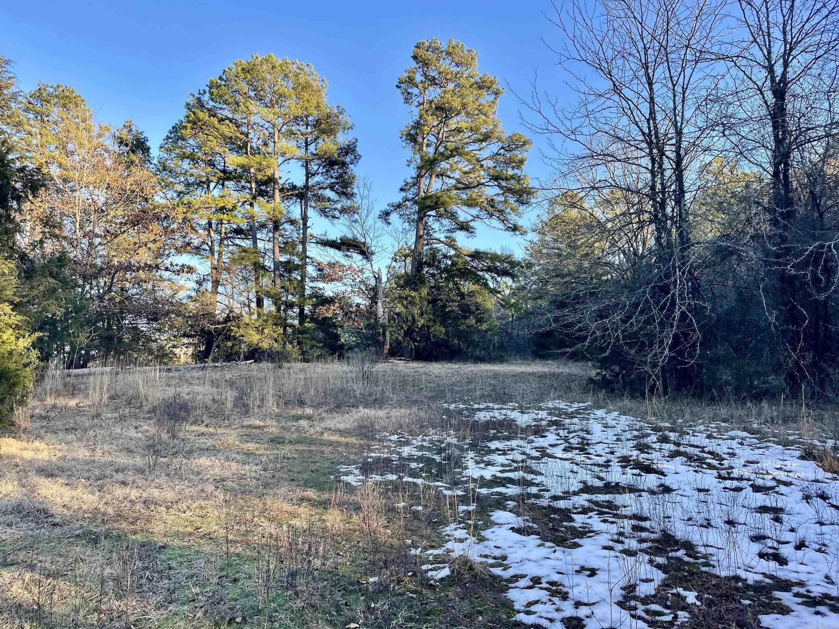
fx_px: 630
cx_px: 420
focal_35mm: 26
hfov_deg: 67.3
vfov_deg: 53.1
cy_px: 314
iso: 32
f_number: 1.6
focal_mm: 4.2
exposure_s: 1/561
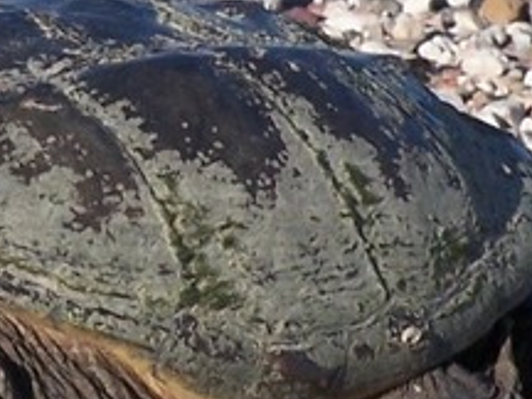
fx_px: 12018
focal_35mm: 782
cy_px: 52
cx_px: -66
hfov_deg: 2.5
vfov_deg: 1.9
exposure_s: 1/500
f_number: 4.5
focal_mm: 28
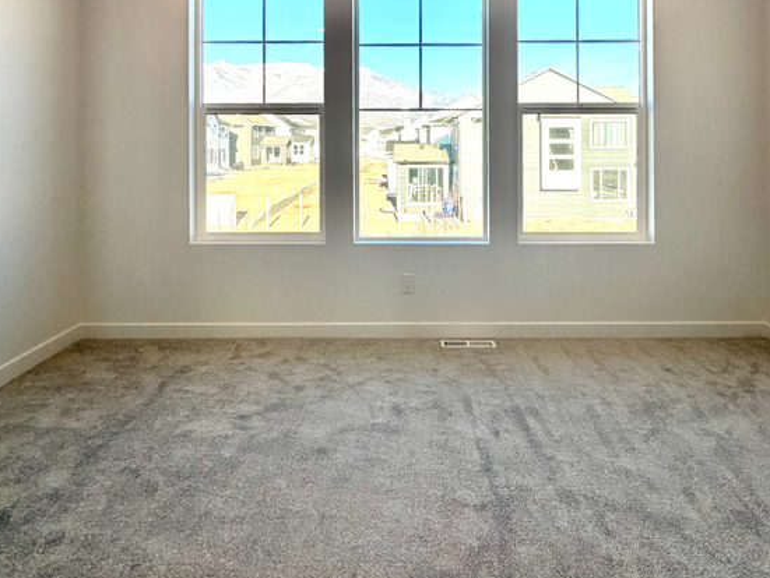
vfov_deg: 50.8
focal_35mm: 26
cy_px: 141
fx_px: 579
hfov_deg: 67.2
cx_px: 415
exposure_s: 1/223
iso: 50
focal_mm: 2.22
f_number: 2.2
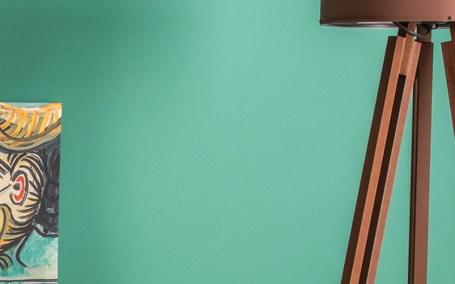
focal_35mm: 254
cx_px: -104
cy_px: 422
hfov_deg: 8.2
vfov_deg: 5.1
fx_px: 3149
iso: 160
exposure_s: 1/160
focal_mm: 70
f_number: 7.1
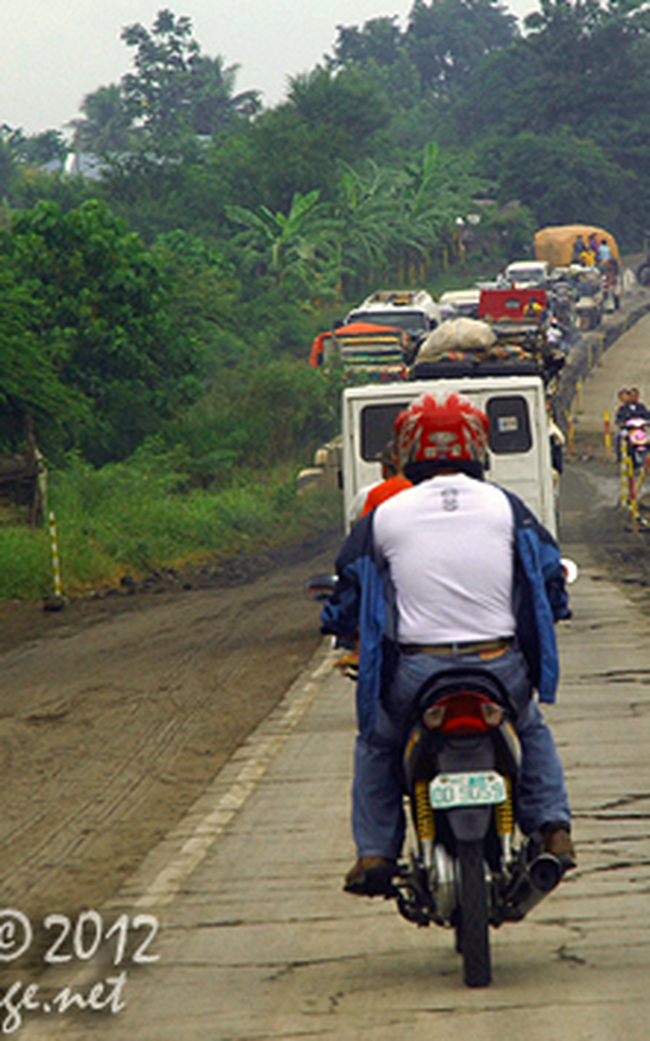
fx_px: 6237
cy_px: 457
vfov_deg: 9.5
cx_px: 479
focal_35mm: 220
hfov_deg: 6.0
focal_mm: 85
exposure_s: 1/320
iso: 400
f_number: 8.5
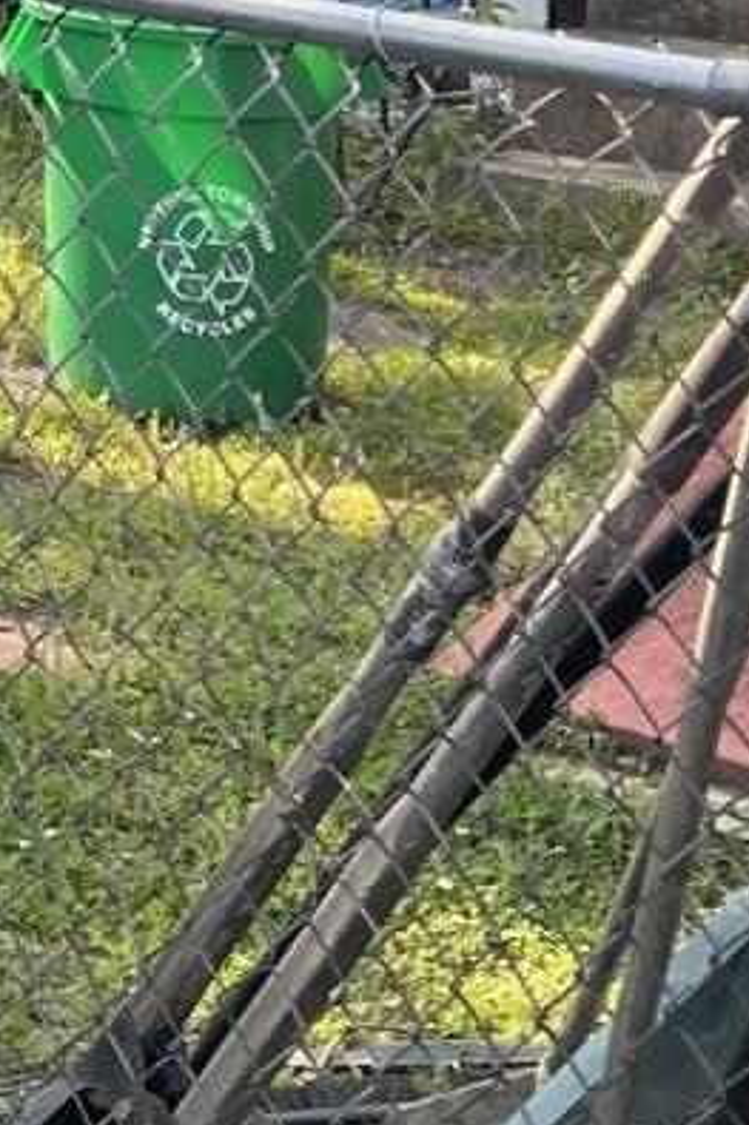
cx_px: -601
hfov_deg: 9.5
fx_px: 4279
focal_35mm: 137
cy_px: -1028
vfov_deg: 13.2
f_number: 1.5
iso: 50
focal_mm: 5.7
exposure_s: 1/827
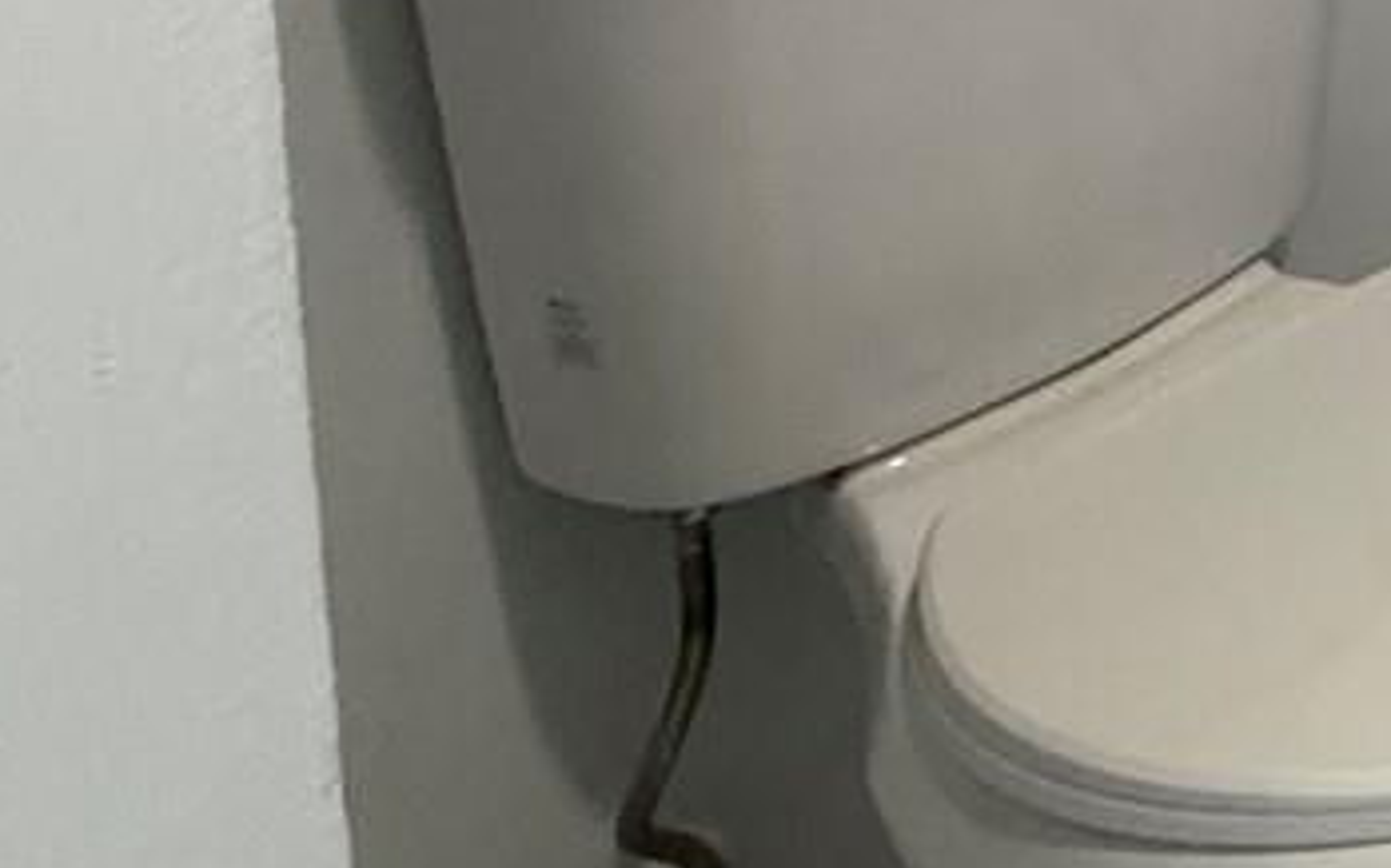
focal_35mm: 68
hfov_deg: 16.8
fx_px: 2577
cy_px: -1159
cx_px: 3081
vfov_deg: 14.0
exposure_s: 1/60
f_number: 2.2
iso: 200
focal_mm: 2.22
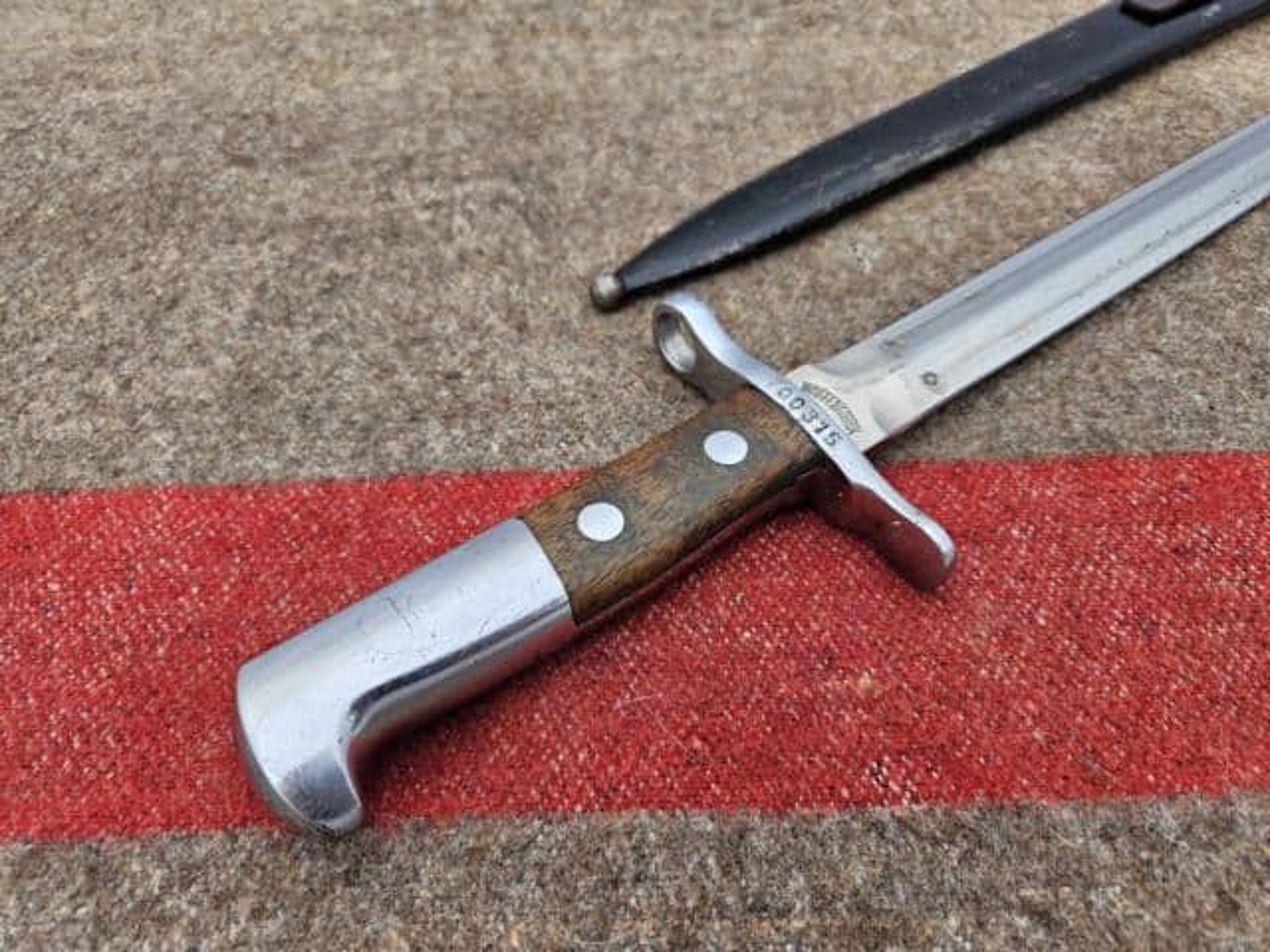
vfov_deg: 58.9
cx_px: 635
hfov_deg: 73.9
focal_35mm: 23
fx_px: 844
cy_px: 476
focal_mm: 5.4
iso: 25
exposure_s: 1/315
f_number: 1.8
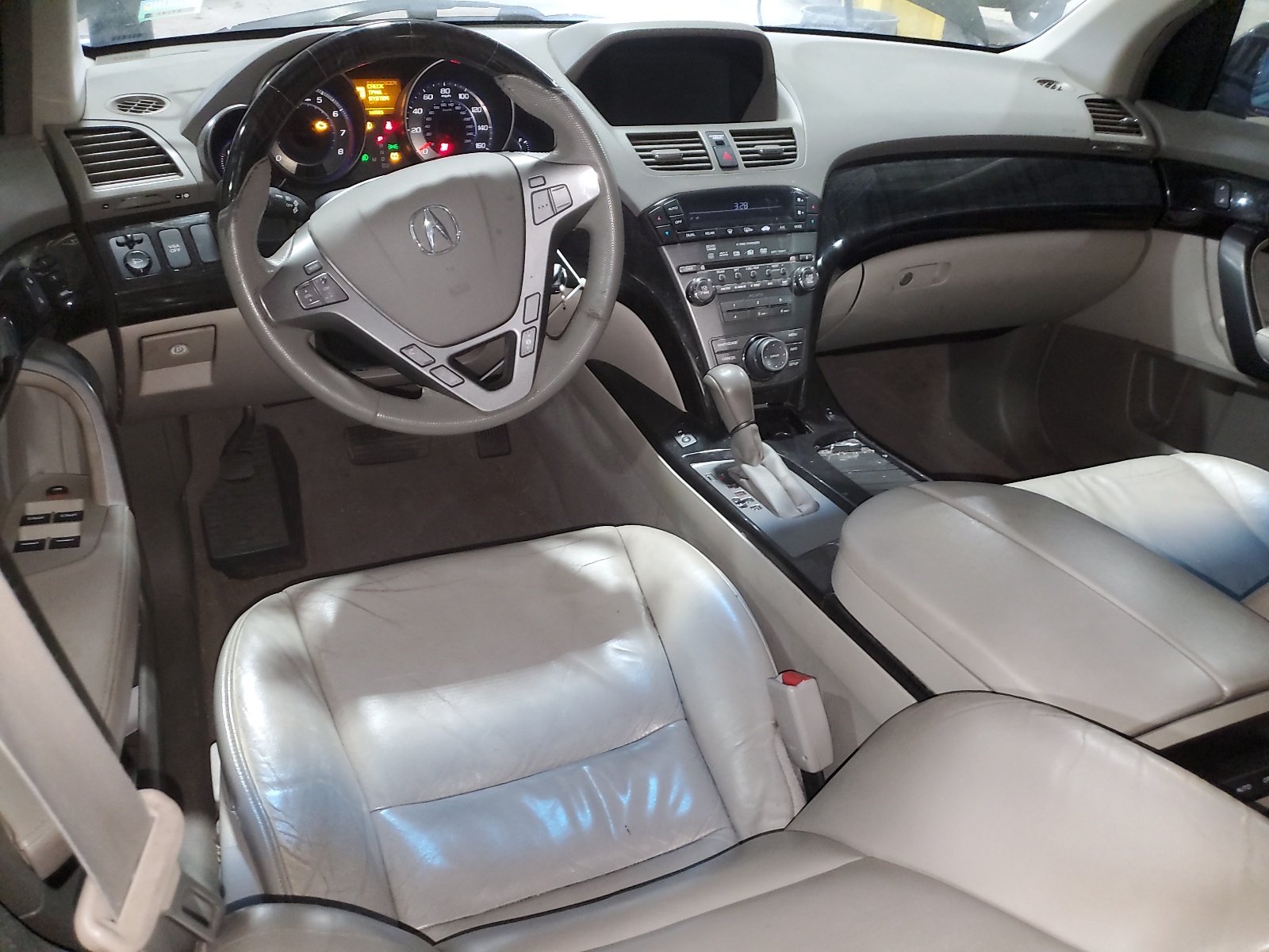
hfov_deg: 67.3
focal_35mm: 26
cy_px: 476
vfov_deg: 53.1
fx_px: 953
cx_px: 634
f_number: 1.5
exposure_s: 1/30
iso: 499
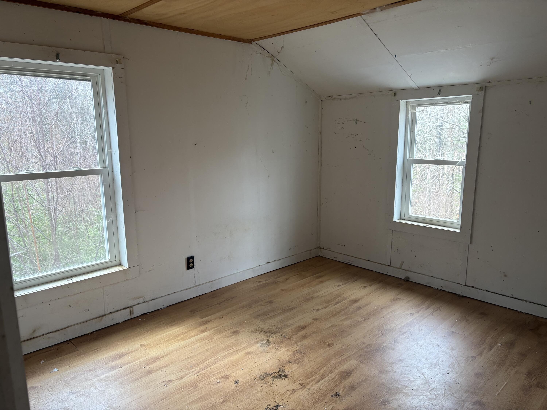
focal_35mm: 26
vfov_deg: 53.1
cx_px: 274
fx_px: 411
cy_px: 205
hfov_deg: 67.3
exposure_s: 1/122
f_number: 1.6
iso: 100
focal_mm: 5.96
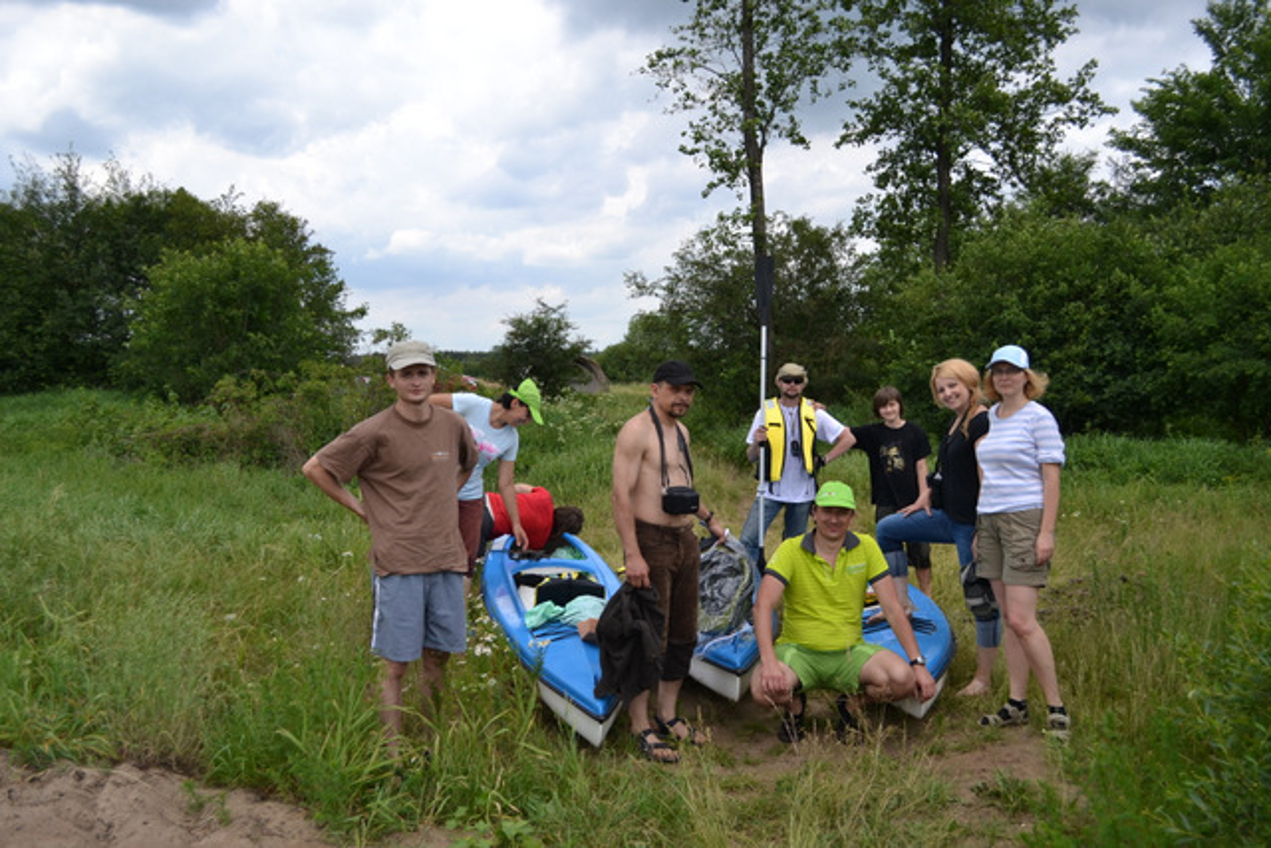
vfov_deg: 40.0
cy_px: 424
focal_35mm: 33
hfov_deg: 57.2
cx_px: 636
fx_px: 1165
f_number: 5.6
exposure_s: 1/1250
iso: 400
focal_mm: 22
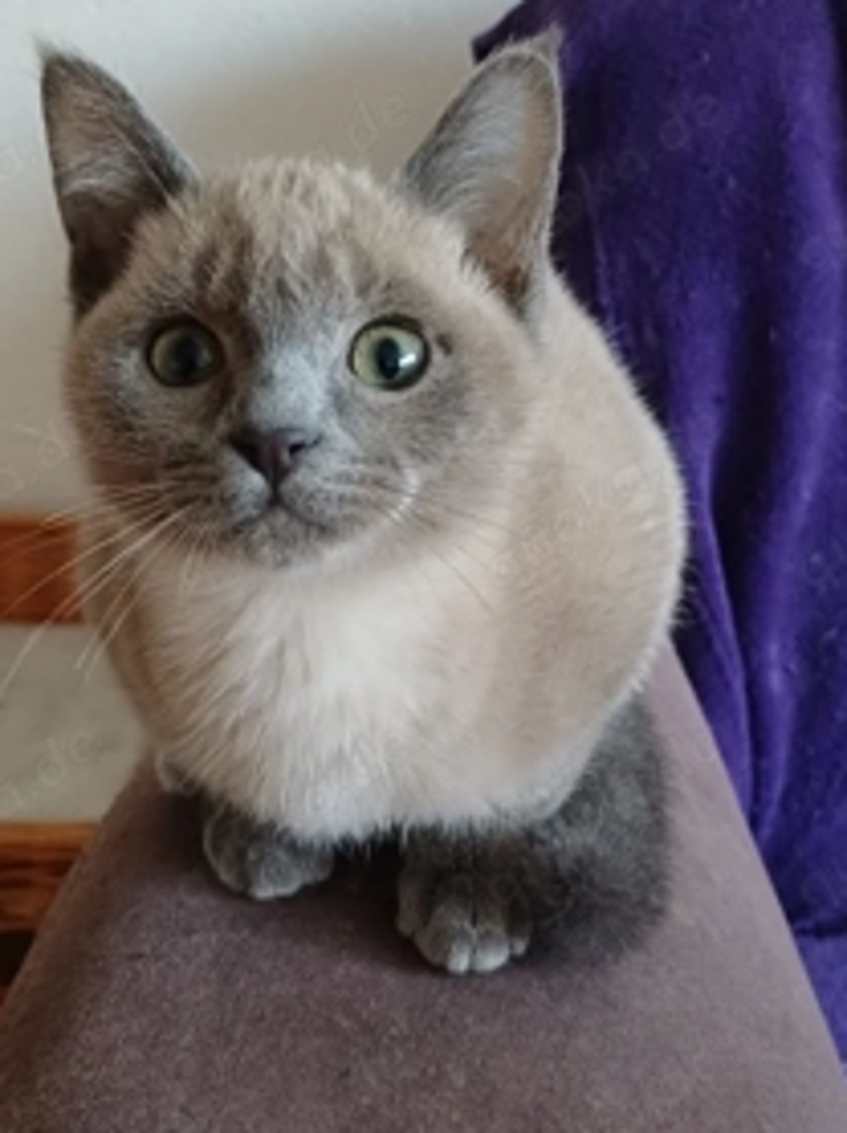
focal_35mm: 36
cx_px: 379
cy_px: 542
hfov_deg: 39.6
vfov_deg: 51.4
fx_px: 1176
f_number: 1.8
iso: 500
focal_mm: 4.65
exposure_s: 1/25
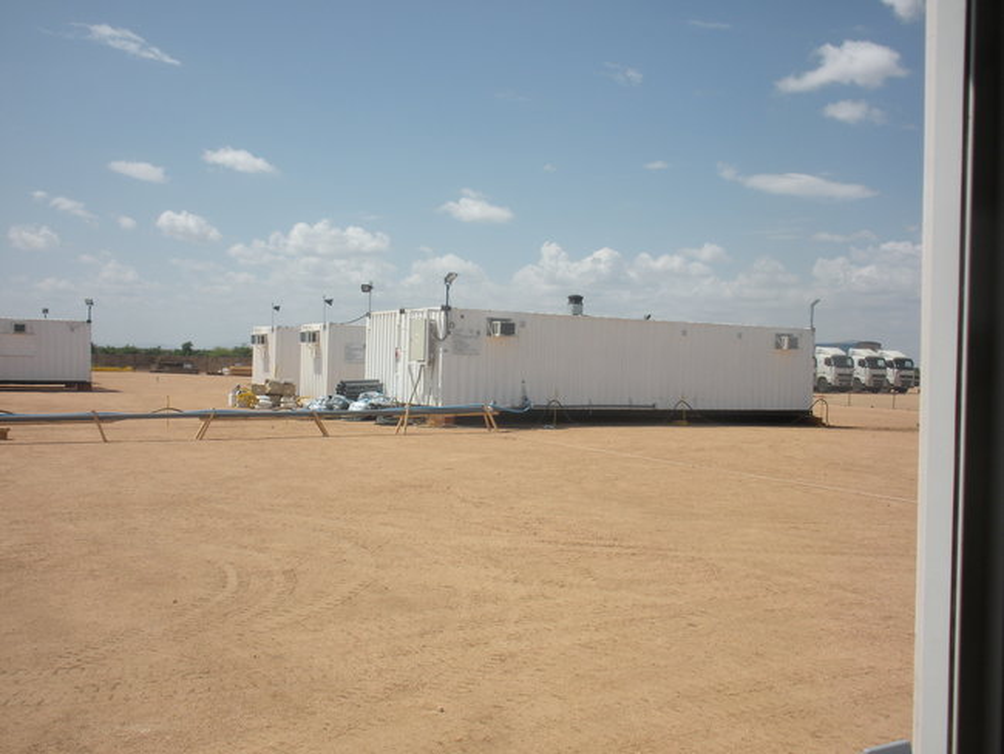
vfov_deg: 40.7
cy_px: 377
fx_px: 1016
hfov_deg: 52.6
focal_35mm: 35
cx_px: 502
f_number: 5.6
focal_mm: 6.3
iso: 64
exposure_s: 1/475
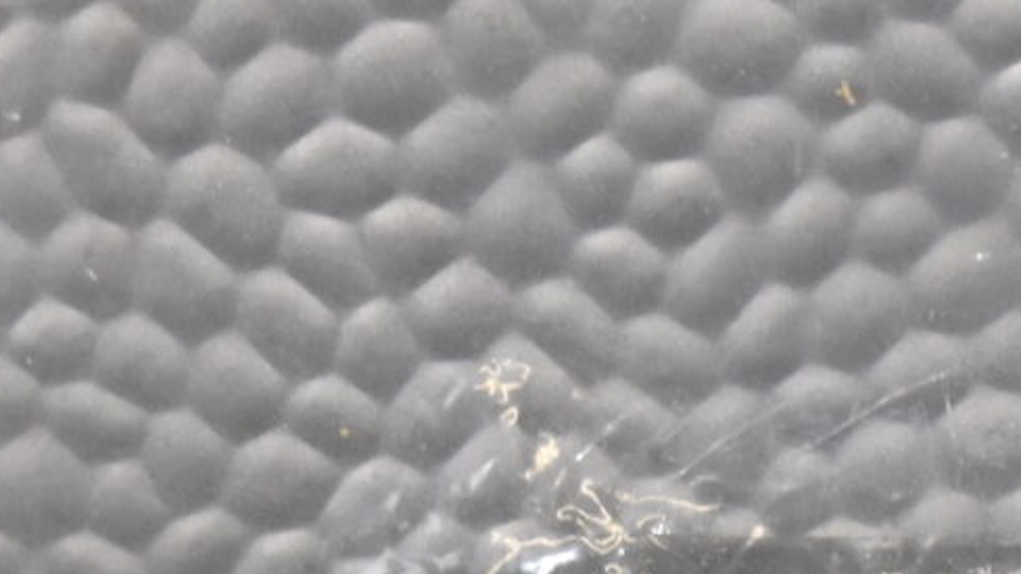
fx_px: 12256
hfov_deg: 4.8
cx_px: 1176
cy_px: 1180
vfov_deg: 2.7
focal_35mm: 453
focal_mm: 55
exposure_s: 1/125
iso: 900
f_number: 5.6
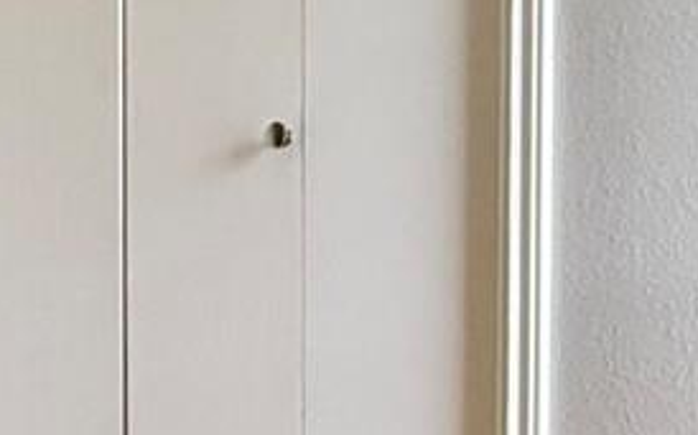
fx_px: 2111
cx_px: 382
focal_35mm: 111
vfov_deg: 11.2
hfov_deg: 18.8
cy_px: 687
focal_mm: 2.22
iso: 250
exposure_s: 1/99
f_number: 2.2
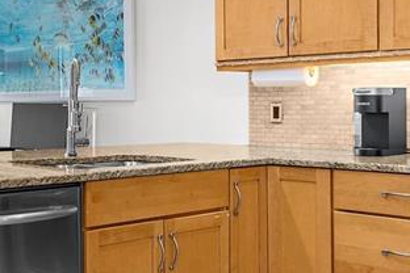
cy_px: 94
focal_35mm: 59
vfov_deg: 22.9
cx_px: -21
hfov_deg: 30.9
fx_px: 672
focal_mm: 18
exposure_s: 1/5
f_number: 7.1
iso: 400
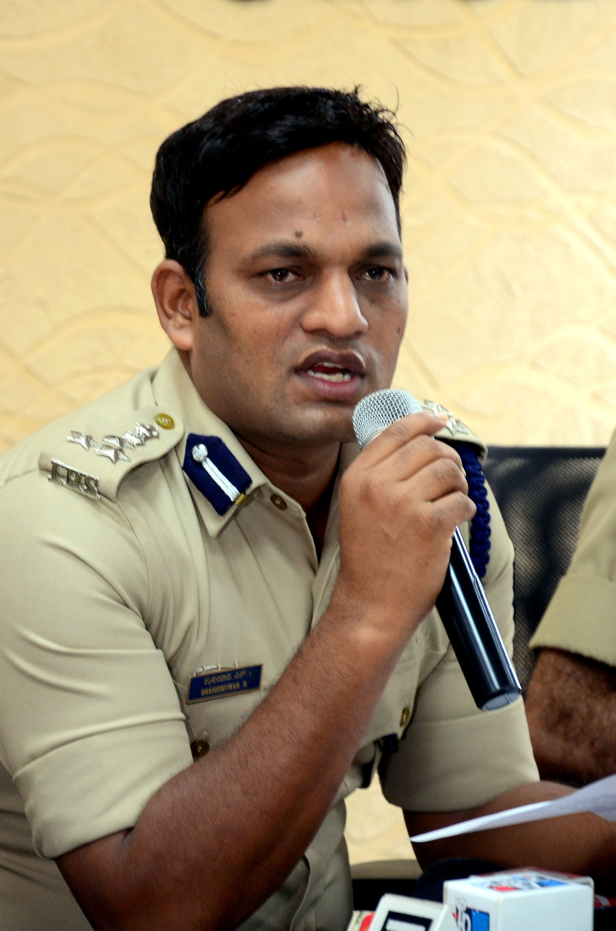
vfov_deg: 13.1
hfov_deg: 8.7
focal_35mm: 158
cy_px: 466
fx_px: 4060
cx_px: 308
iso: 1000
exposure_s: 1/40
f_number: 5.6
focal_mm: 105
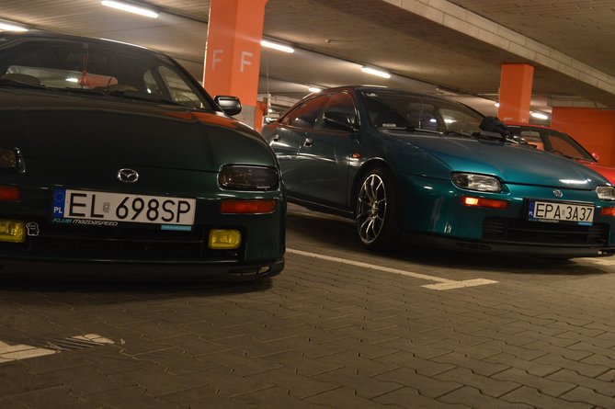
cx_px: 308
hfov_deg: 48.0
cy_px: 204
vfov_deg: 33.0
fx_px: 691
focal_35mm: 40
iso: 800
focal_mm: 27
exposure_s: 1/15
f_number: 5.6
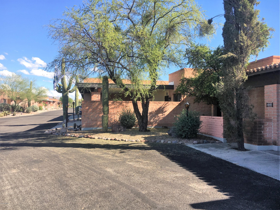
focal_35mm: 29
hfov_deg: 61.7
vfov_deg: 48.2
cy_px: 105
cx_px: 140
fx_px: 235
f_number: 2.2
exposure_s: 1/761
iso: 25
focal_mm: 4.15
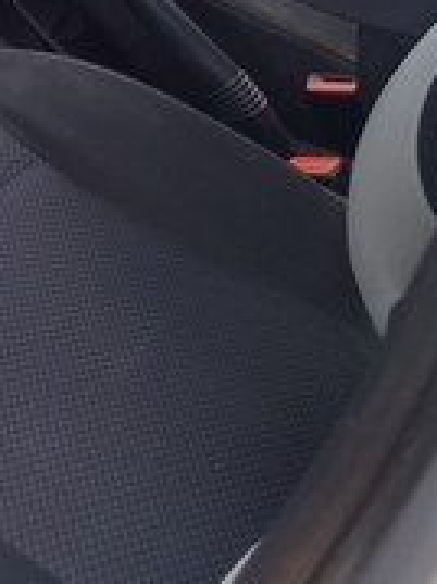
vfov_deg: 22.0
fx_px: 1298
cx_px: -205
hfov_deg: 17.3
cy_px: -238
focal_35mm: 77
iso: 50
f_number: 1.65
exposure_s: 1/190
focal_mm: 6.19
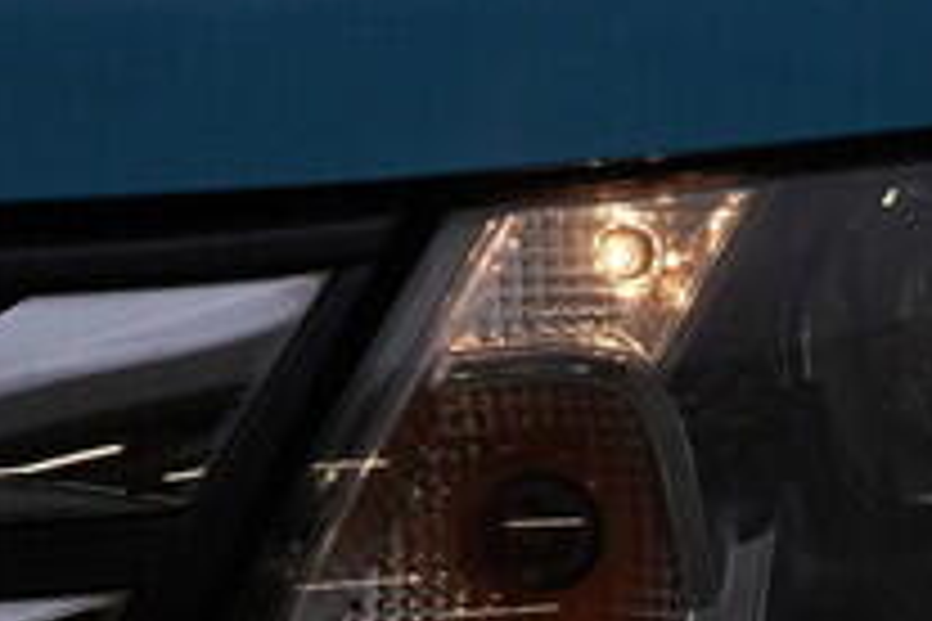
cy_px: 842
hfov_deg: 7.3
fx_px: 6498
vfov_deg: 5.4
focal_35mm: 251
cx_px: 2828
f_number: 5.6
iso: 125
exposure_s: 1/160
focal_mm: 24
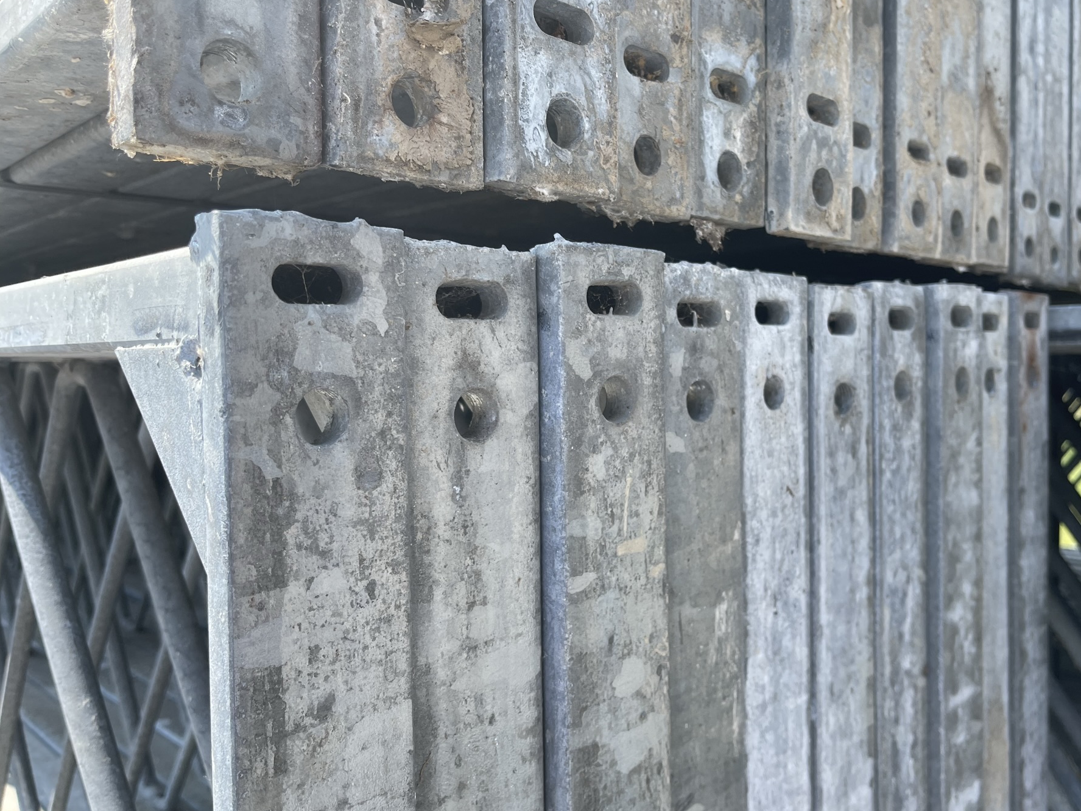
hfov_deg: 59.7
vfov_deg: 46.8
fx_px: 937
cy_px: 384
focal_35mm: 30
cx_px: 623
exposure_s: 1/1109
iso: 32
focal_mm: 5.1
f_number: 1.6
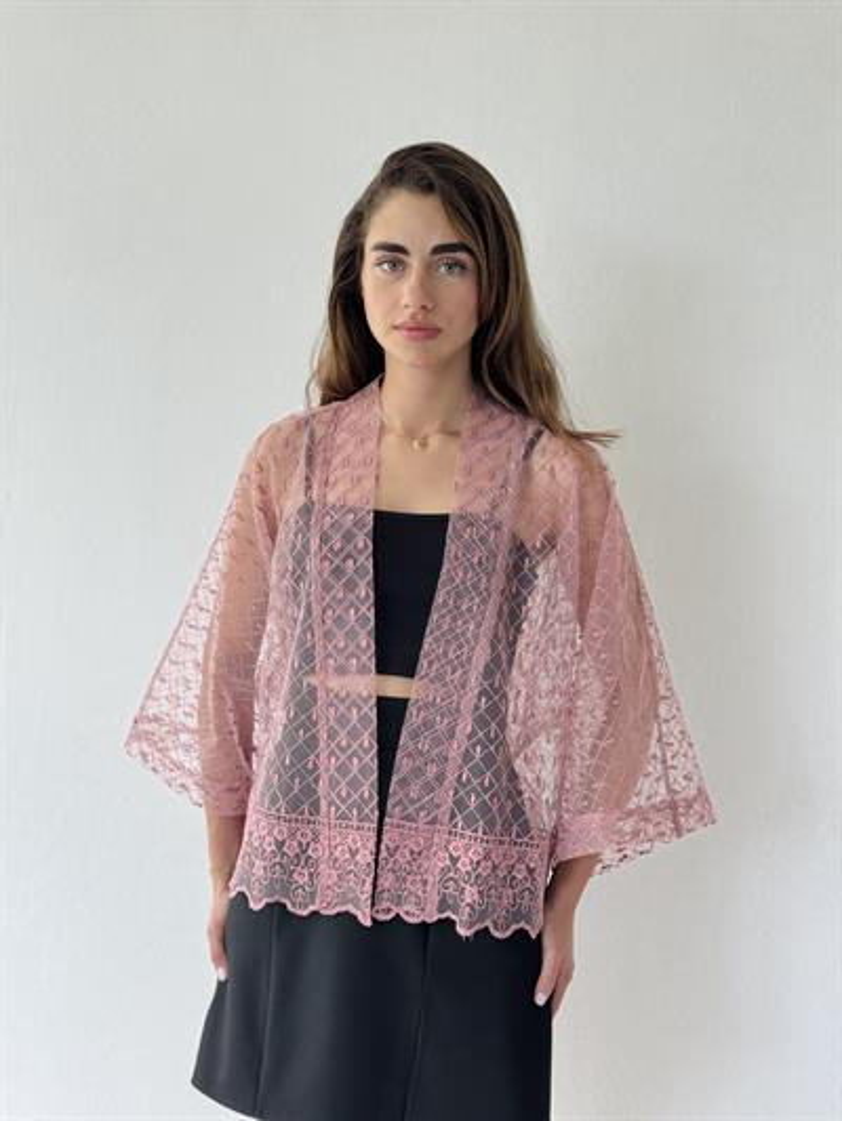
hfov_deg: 30.3
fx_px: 1556
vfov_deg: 39.6
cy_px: 560
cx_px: 421
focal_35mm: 48
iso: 50
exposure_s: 1/182
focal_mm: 6.76
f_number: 1.78
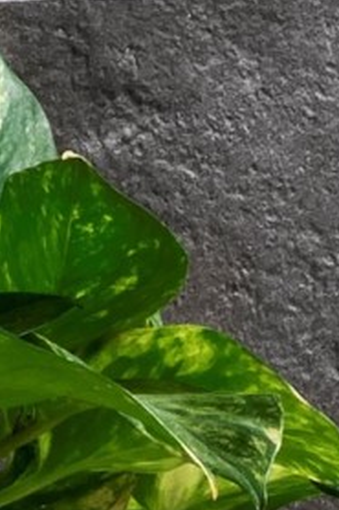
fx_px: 4695
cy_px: 1191
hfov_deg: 4.0
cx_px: -596
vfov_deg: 6.0
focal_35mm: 332
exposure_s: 4
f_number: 18
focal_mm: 45
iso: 100
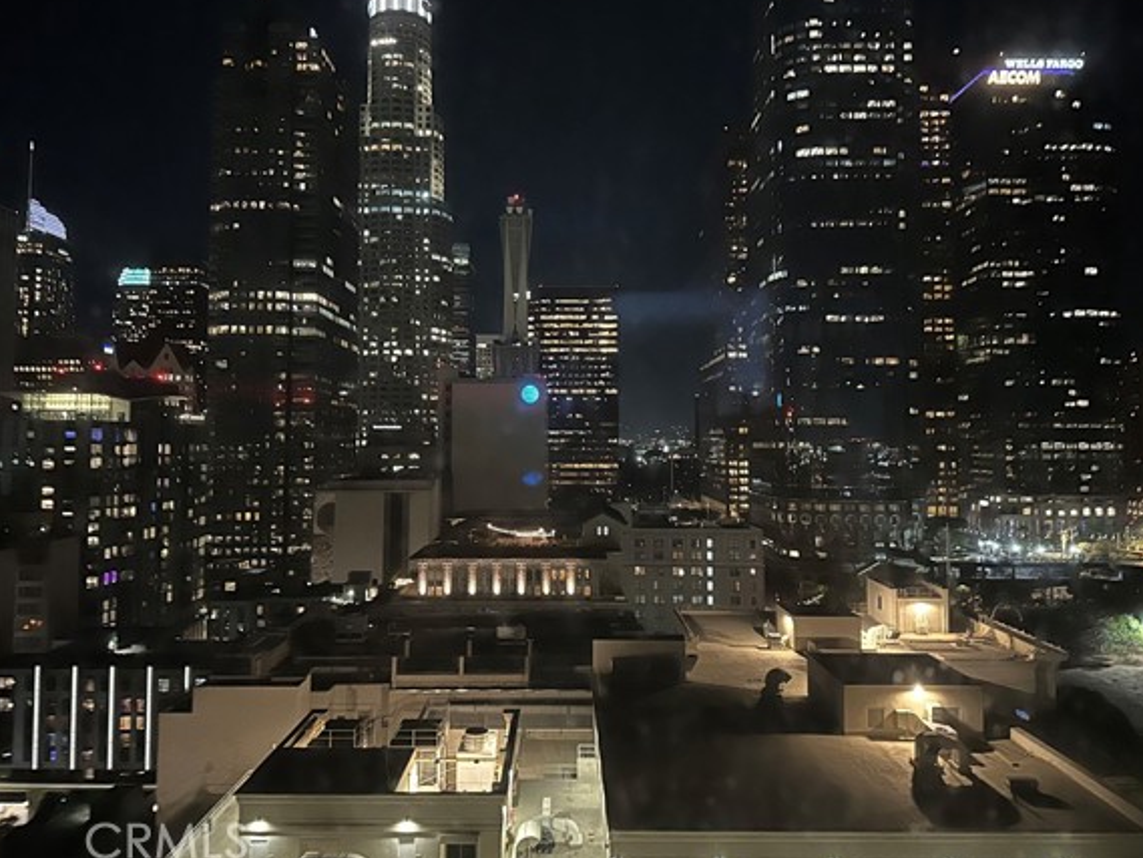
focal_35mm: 27
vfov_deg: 51.3
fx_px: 892
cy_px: 388
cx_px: 560
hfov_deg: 65.3
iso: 1600
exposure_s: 1/17
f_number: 1.78
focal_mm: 6.86
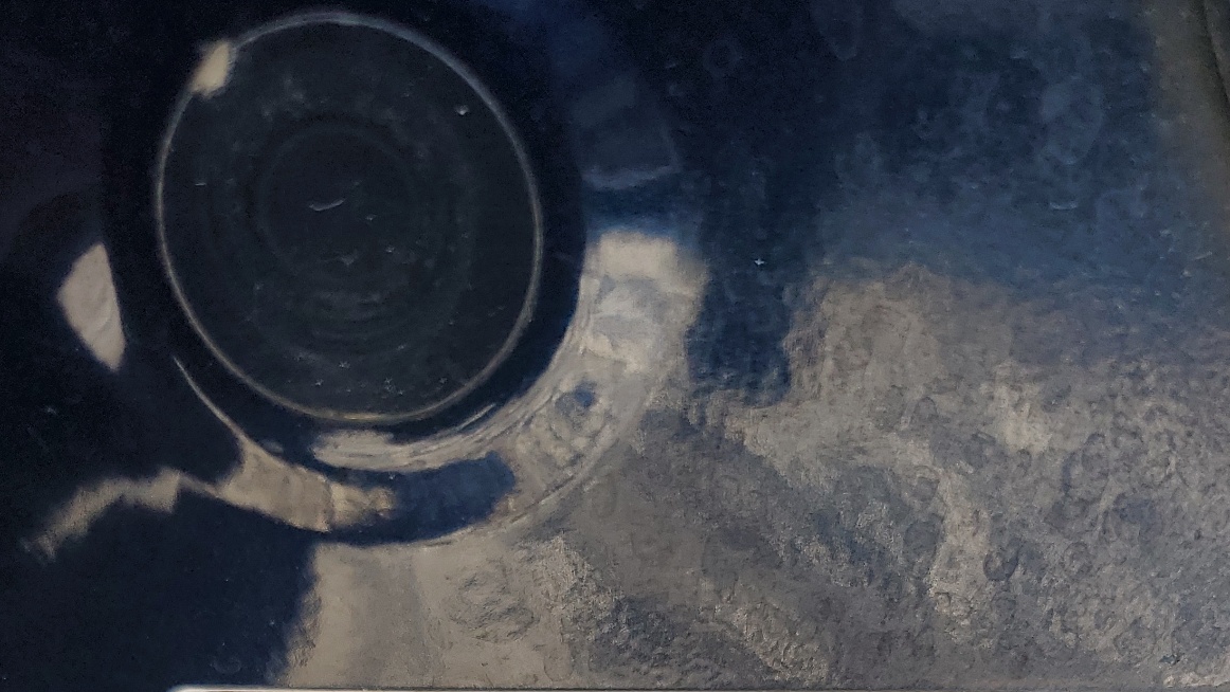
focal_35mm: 52
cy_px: 1078
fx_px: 1696
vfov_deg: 19.6
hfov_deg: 39.7
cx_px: 722
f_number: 1.5
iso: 50
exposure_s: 1/244
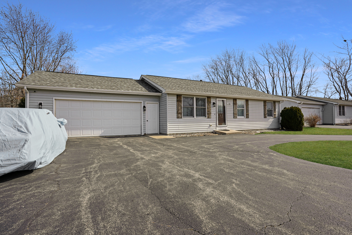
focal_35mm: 17
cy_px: 118
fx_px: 166
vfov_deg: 70.4
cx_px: 176
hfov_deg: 93.3
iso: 100
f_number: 10
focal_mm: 17
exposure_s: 1/160
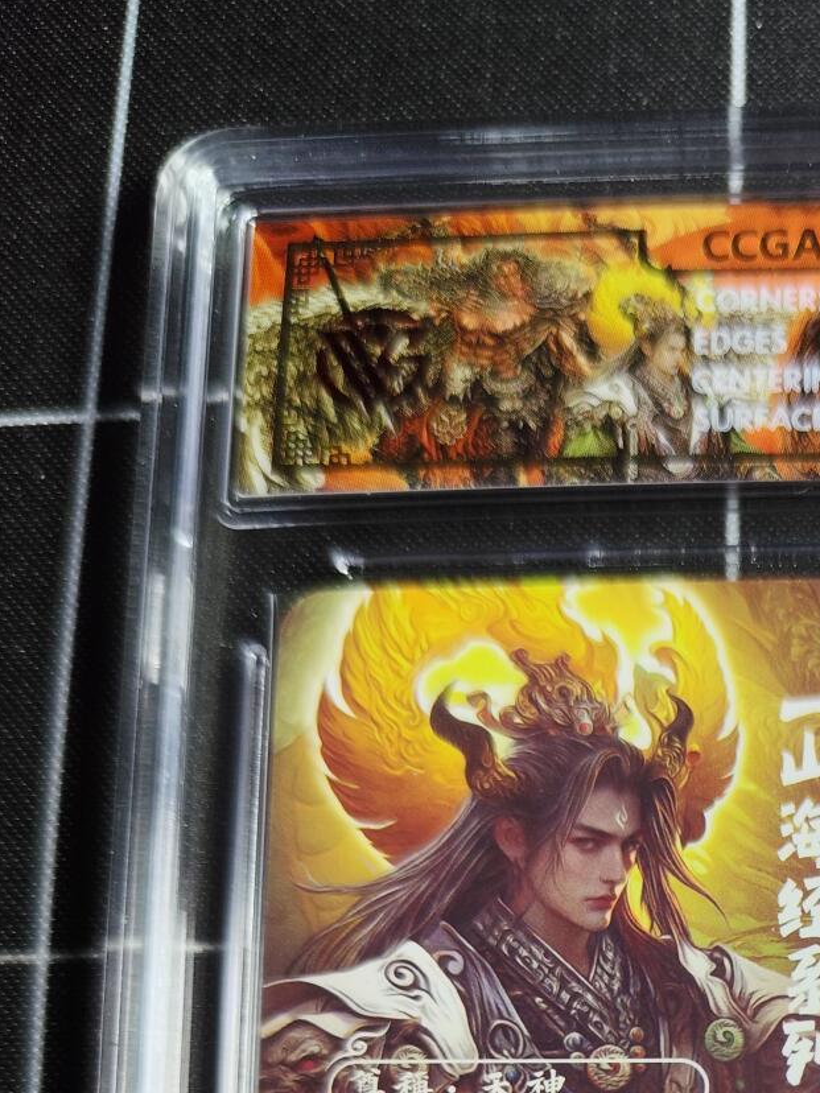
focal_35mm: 50
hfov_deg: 27.6
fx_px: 1579
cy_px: 1162
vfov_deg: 33.9
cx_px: 803
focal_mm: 6.14
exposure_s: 1/100
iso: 160
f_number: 1.65
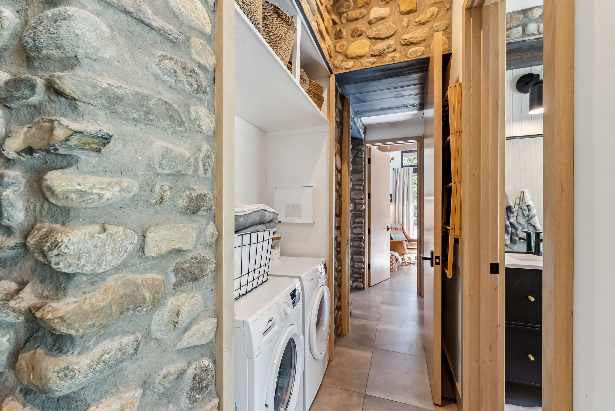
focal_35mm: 14
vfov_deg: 81.3
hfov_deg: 104.2
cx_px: 308
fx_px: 239
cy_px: 206
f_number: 8
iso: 800
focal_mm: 14
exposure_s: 1/20
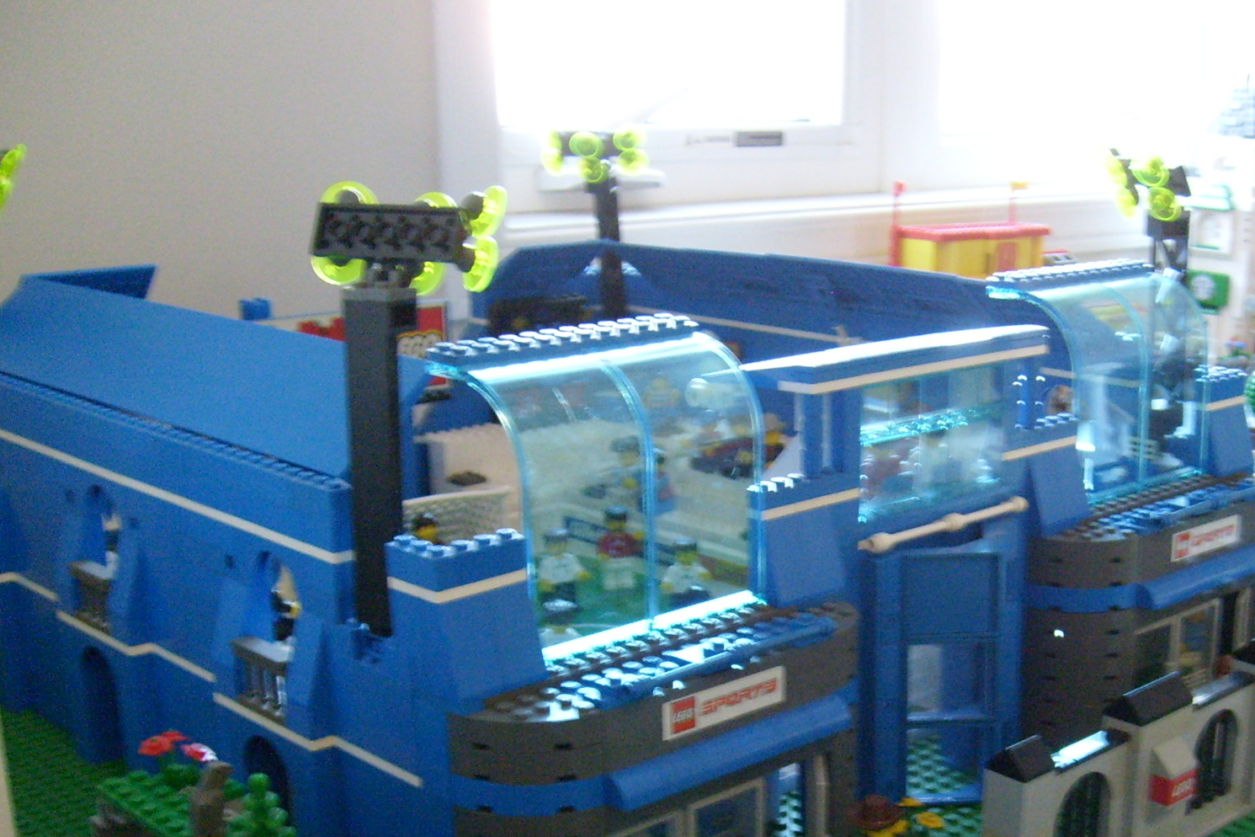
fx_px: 1743
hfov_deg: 39.1
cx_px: 850
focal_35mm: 50
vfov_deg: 26.6
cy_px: 629
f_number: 2.8
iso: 200
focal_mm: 5.8
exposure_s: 1/20
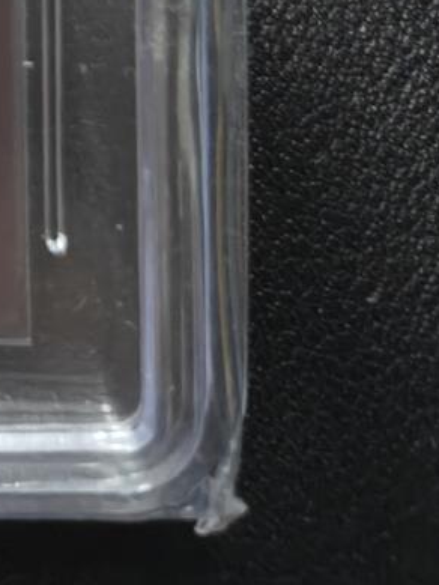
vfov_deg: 13.6
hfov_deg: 11.9
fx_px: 1876
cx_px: -451
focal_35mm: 111
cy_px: -756
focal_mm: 5.59
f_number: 1.8
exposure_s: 1/44
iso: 160
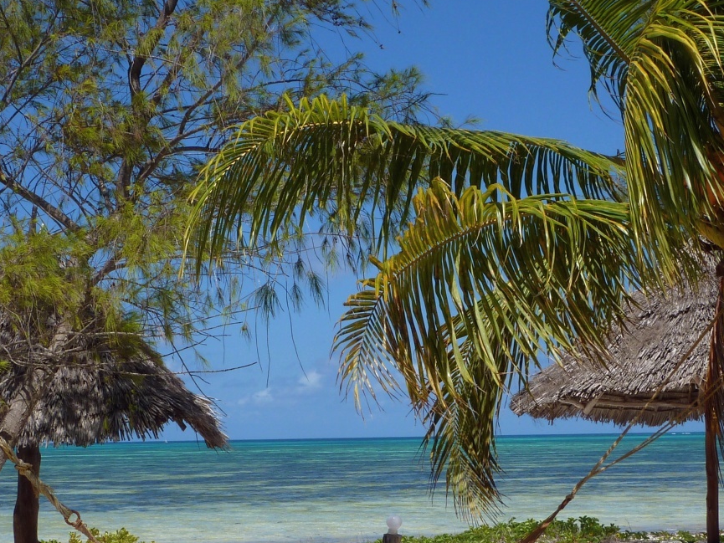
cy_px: 373
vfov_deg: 21.5
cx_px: 337
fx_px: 1422
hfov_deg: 28.5
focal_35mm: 68
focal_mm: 6.9
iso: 80
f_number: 5.6
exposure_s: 1/500
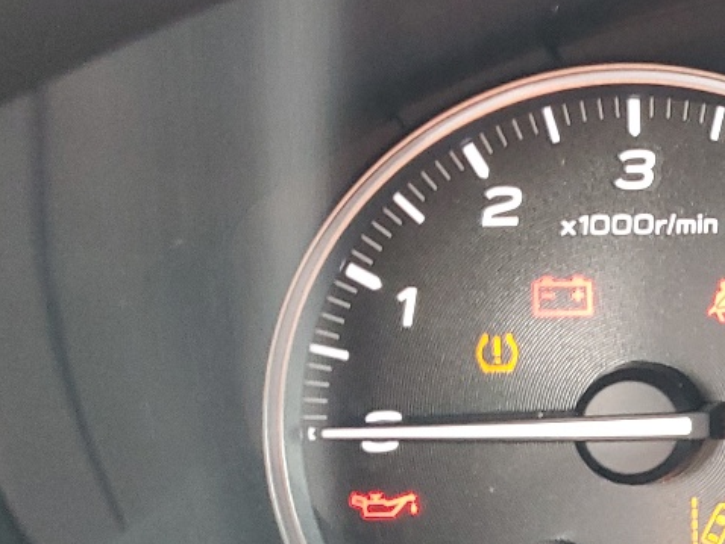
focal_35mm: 87
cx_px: 1162
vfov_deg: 17.0
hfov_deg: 19.0
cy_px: 349
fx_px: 1823
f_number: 1.5
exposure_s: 1/50
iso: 134
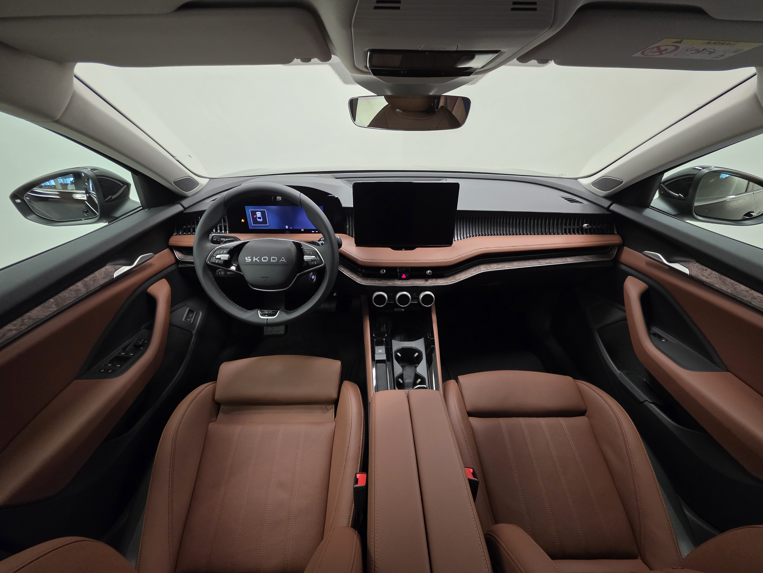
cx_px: 382
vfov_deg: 89.9
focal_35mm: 13
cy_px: 286
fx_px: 287
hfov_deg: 106.2
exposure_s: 1/50
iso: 500
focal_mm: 2.2
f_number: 1.9
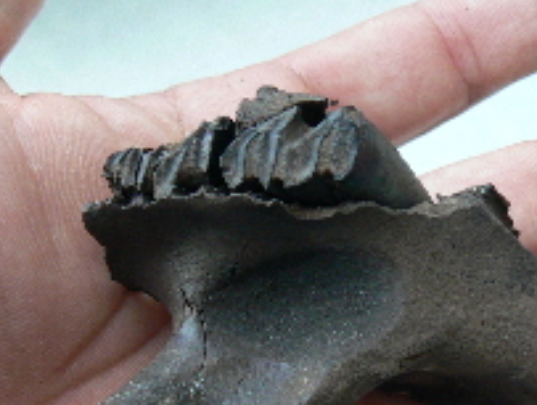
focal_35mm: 66
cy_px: 320
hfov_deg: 29.2
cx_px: 202
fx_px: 1026
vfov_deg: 22.0
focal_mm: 6
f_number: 2.8
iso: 160
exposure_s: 1/30
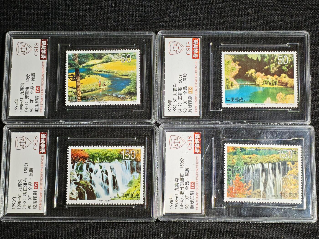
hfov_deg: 22.5
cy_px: 120
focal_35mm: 87
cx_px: 160
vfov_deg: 17.0
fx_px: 802
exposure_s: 1/505
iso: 50
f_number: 1.5
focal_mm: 4.94
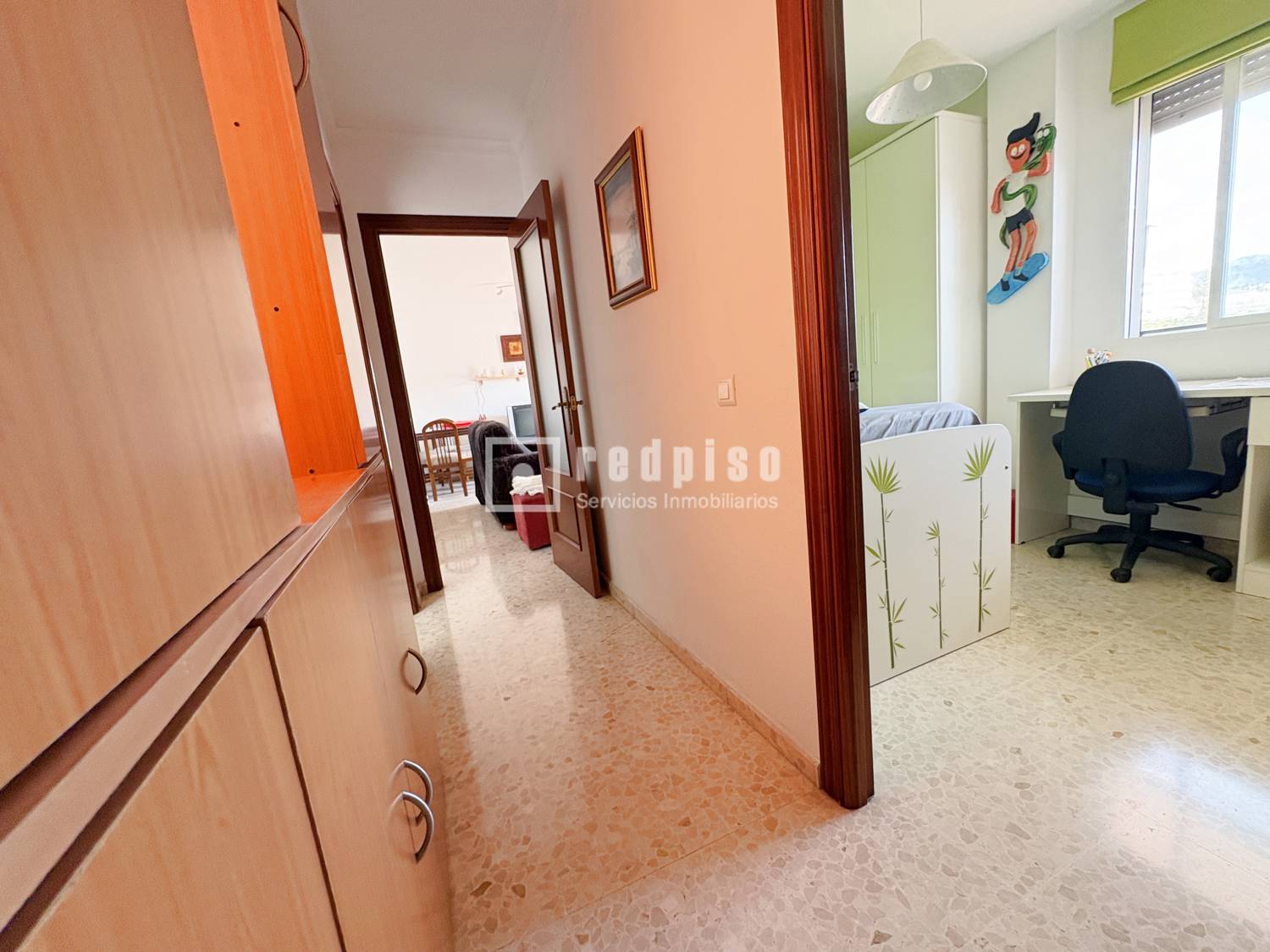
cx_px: 635
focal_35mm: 14
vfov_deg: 85.7
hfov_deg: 102.1
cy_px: 476
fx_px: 514
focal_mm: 2.22
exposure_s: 1/87
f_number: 2.2
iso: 200
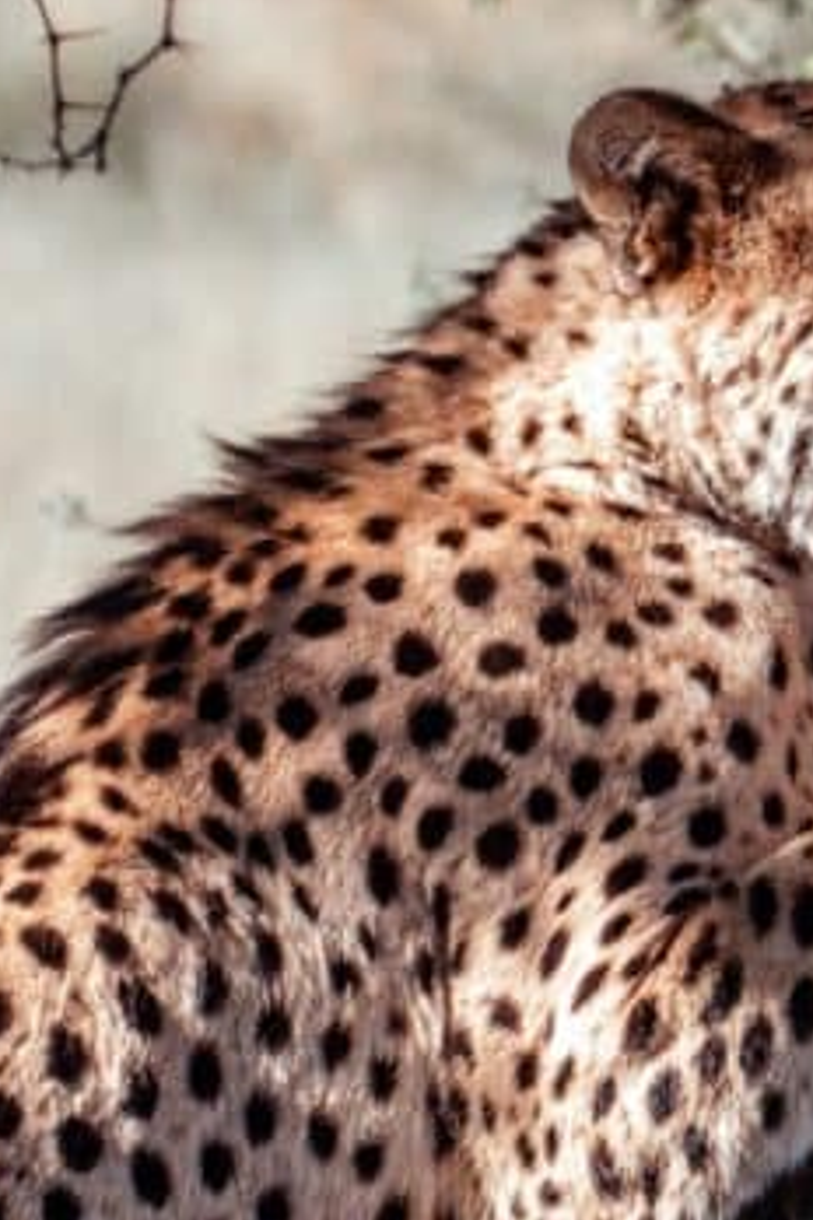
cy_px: 943
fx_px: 19951
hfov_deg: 2.3
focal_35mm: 589
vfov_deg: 3.5
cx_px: 757
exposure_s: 1/500
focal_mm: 200
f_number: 6.3
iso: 250
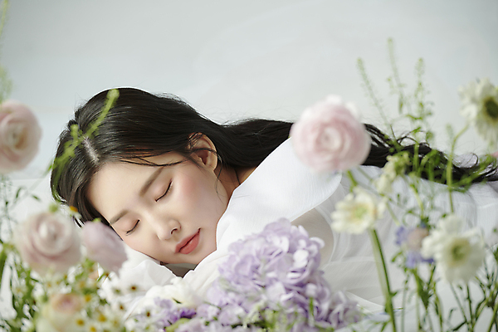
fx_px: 2766
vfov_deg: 6.9
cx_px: 249
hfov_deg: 10.3
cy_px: 166
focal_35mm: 200
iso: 64
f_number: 5.6
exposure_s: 1/125
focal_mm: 200
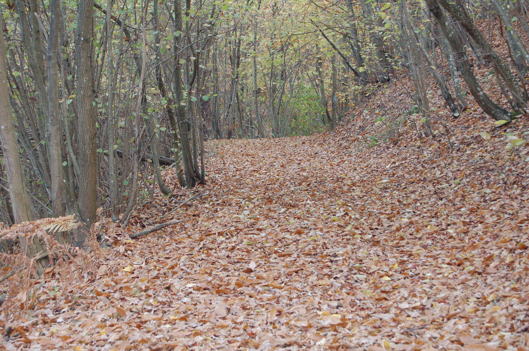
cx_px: 264
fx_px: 1211
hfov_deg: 24.6
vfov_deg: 16.5
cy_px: 176
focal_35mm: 82
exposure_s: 1/60
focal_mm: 55
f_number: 5.6
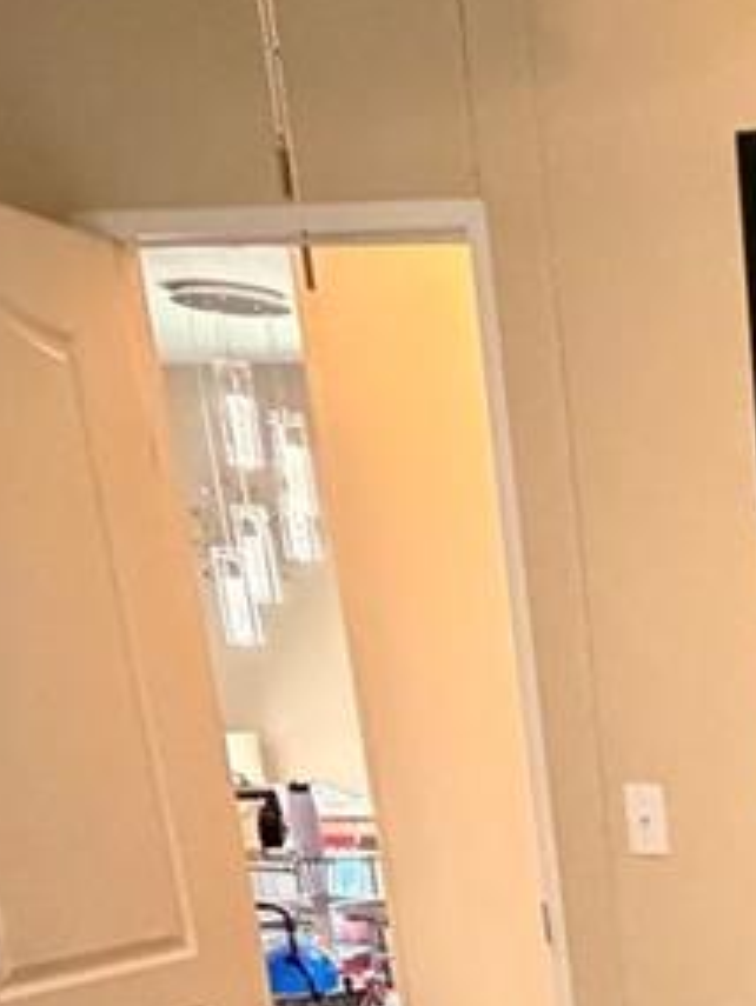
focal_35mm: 59
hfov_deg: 20.0
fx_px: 1717
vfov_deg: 26.8
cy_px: 1359
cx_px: 1251
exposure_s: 1/60
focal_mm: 2.22
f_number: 2.2
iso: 1250
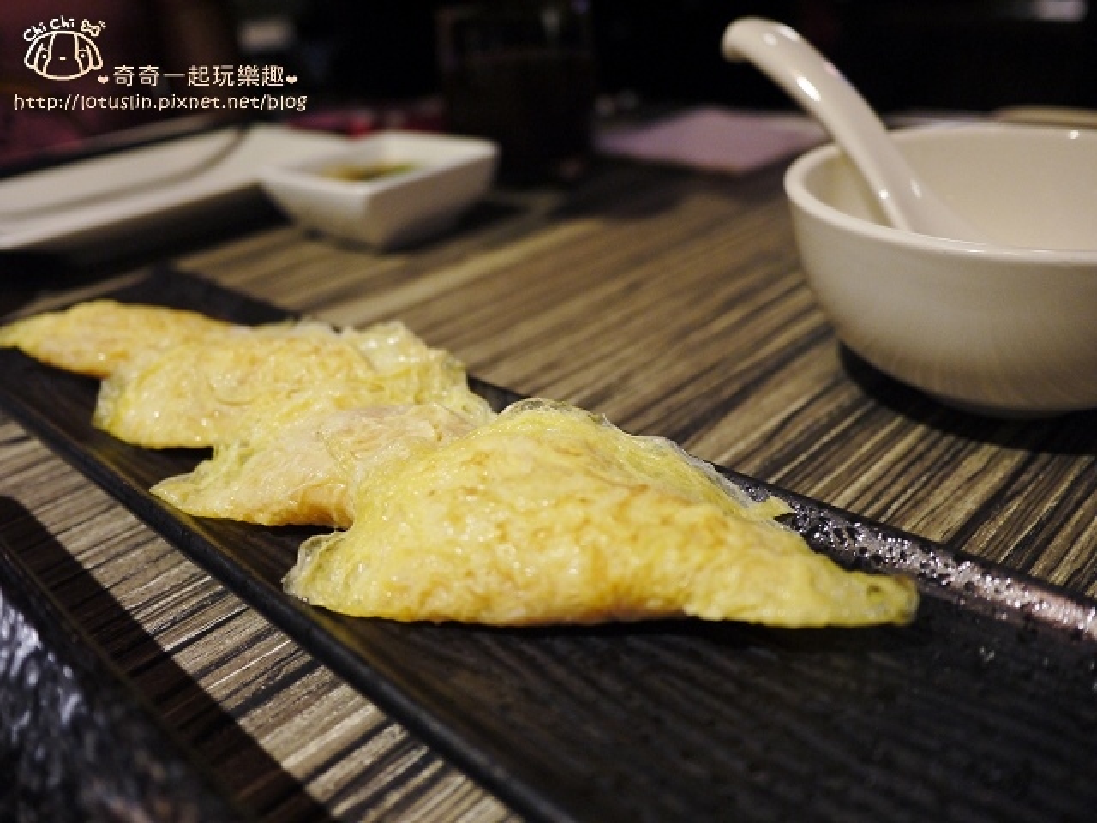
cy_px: 412
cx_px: 548
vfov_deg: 49.7
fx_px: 887
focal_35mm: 28
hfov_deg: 63.4
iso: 400
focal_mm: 14
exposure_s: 1/60
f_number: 2.5
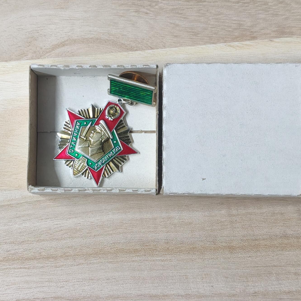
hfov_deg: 28.2
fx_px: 600
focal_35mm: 61
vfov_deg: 28.2
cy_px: 144
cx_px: 153
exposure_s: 1/50
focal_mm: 4.84
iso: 585
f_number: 1.88
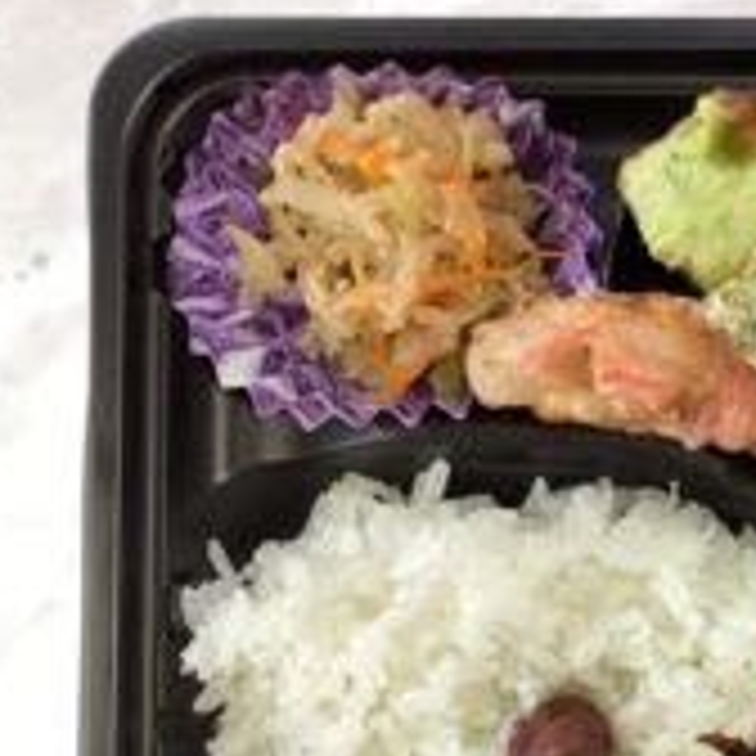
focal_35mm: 61
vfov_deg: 27.6
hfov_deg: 26.4
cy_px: 605
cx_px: 785
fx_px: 1507
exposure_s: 1/60
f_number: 2.4
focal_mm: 3.3
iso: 200
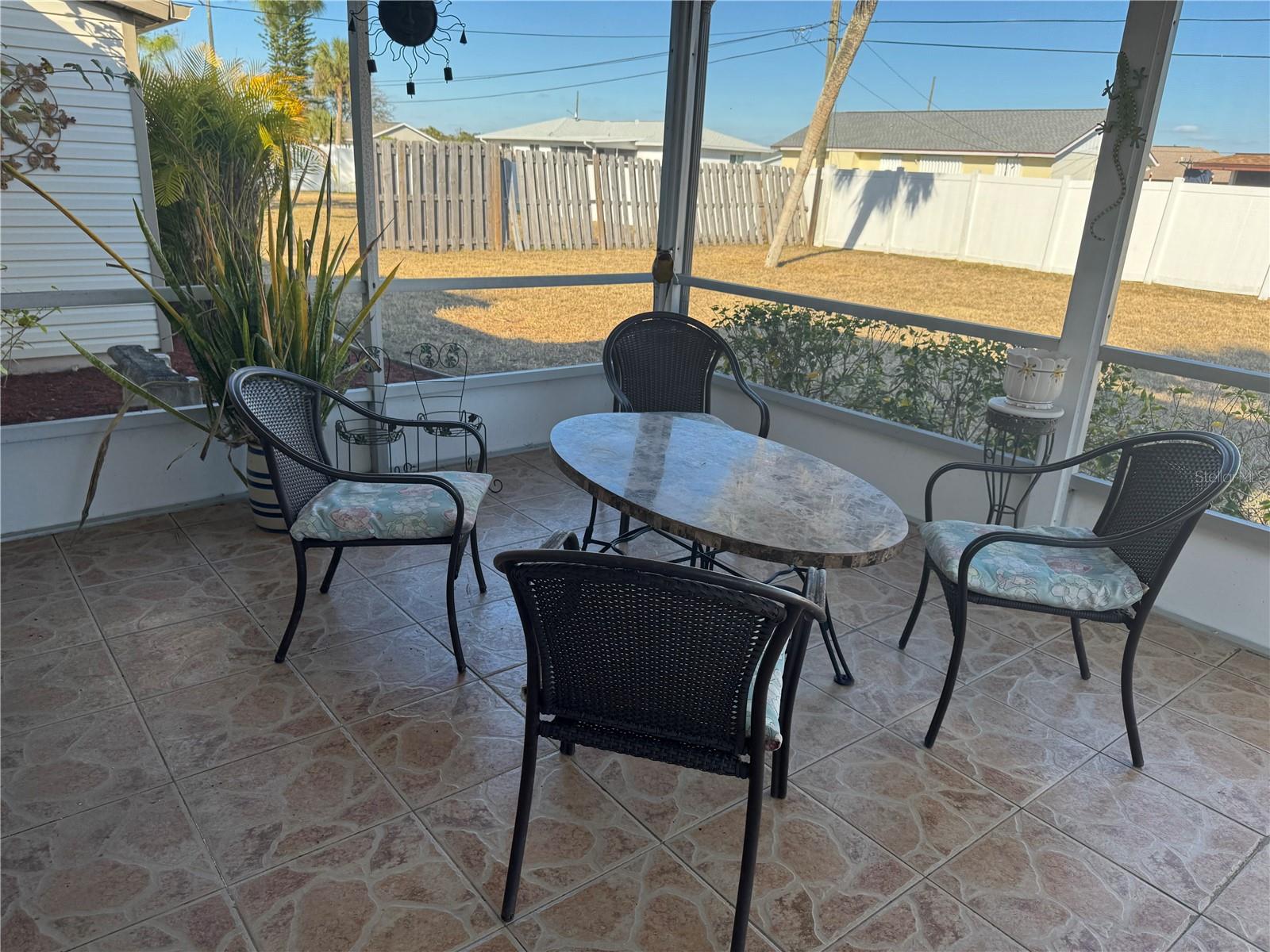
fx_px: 881
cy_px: 476
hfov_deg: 71.6
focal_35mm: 24
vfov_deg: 56.8
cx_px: 635
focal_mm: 6.76
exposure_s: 1/980
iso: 80
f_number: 1.78
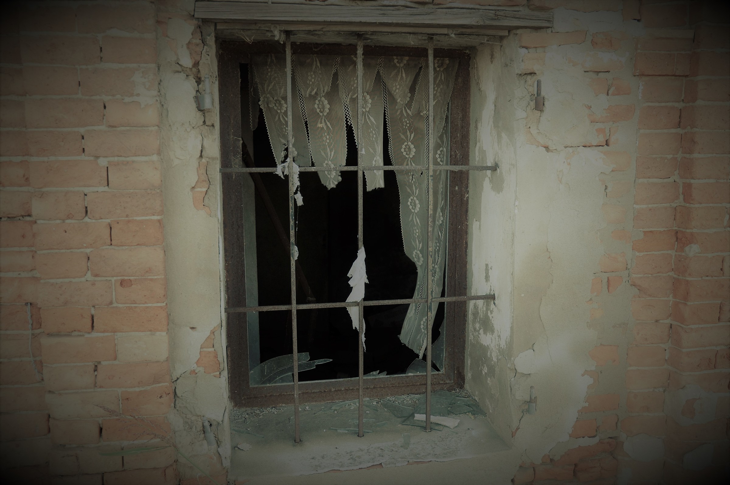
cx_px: 365
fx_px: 729
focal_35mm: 36
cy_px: 242
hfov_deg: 53.2
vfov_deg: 36.8
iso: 400
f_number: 5.6
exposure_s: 1/125
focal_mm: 24
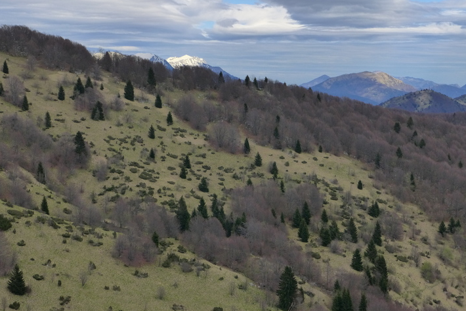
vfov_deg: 17.9
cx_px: 233
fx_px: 983
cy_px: 156
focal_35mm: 76
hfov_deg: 26.7
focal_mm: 14.7
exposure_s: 1/1600
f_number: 4
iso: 400
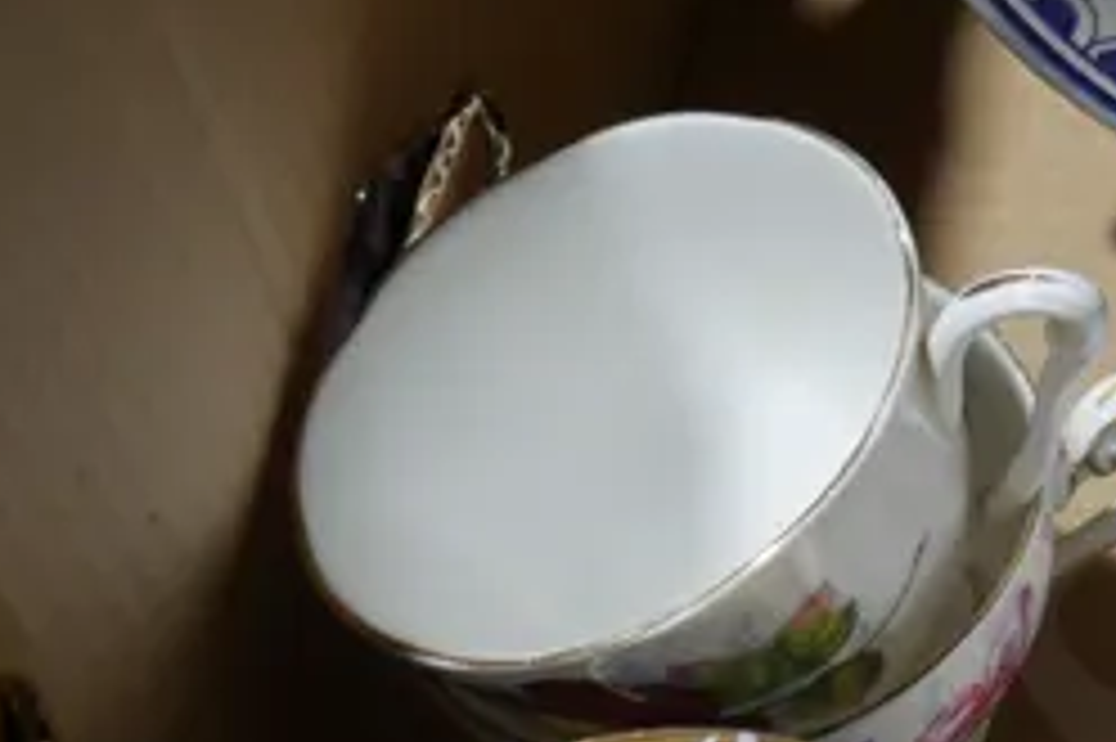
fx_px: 4523
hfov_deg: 12.8
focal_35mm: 146
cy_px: -52
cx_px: 2016
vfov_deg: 9.3
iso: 200
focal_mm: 17
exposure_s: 1/60
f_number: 4
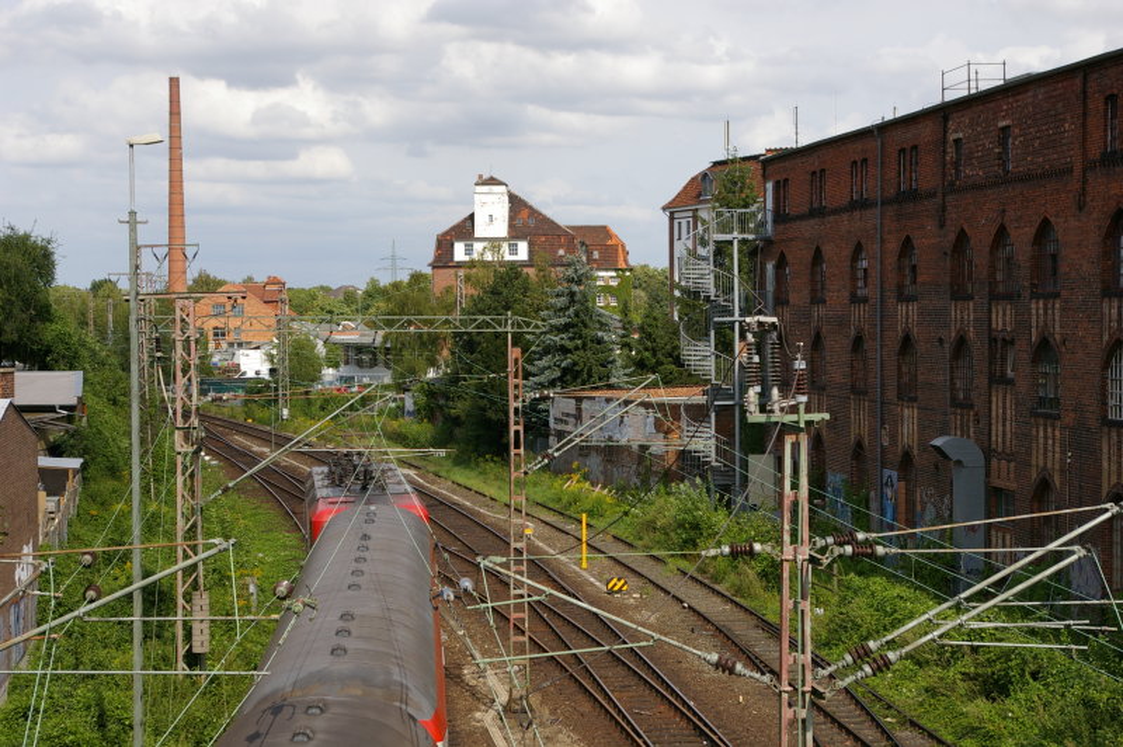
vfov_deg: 20.1
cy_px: 374
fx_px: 2104
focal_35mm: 68
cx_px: 562
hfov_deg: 29.9
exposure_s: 1/350
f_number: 9.5
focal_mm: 45
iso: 200
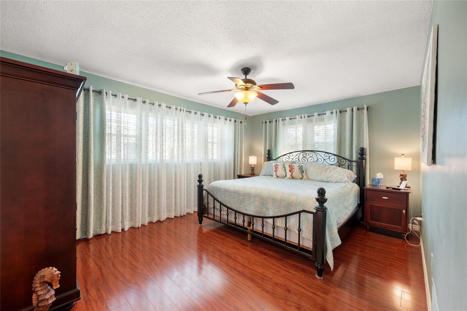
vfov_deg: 81.2
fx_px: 182
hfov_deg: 104.2
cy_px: 156
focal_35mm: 14
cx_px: 234
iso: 250
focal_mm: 14
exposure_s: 1/1.67
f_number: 6.3
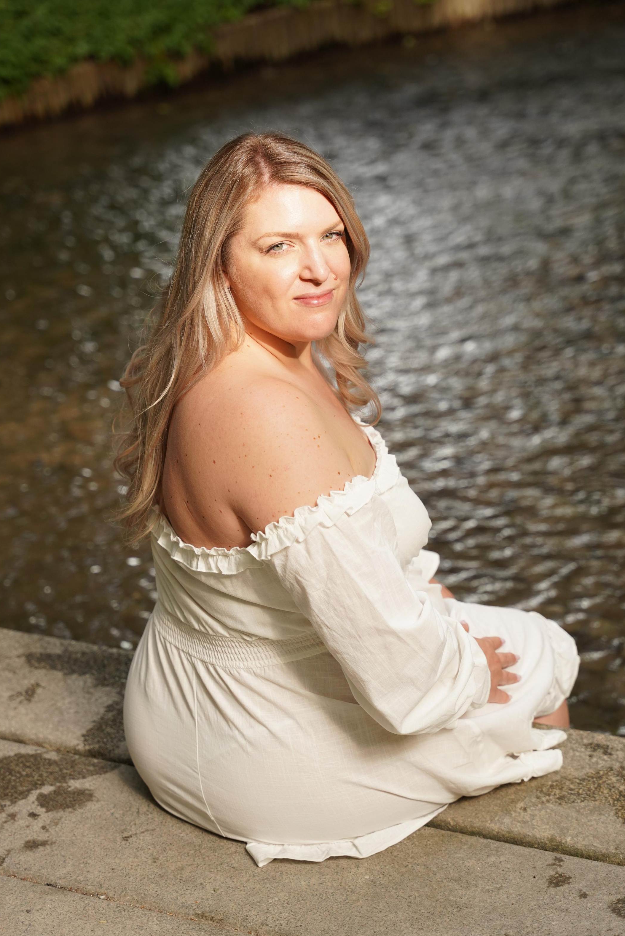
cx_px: 343
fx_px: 2212
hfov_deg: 16.1
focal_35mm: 85
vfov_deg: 23.9
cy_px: 479
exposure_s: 1/200
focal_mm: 70
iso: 640
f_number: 3.2
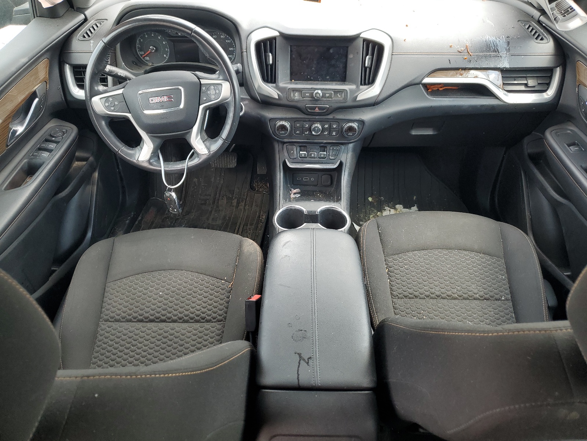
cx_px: 294
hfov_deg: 67.3
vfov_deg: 53.1
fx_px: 441
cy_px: 220
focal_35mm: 26
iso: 50
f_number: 1.5
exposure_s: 1/135
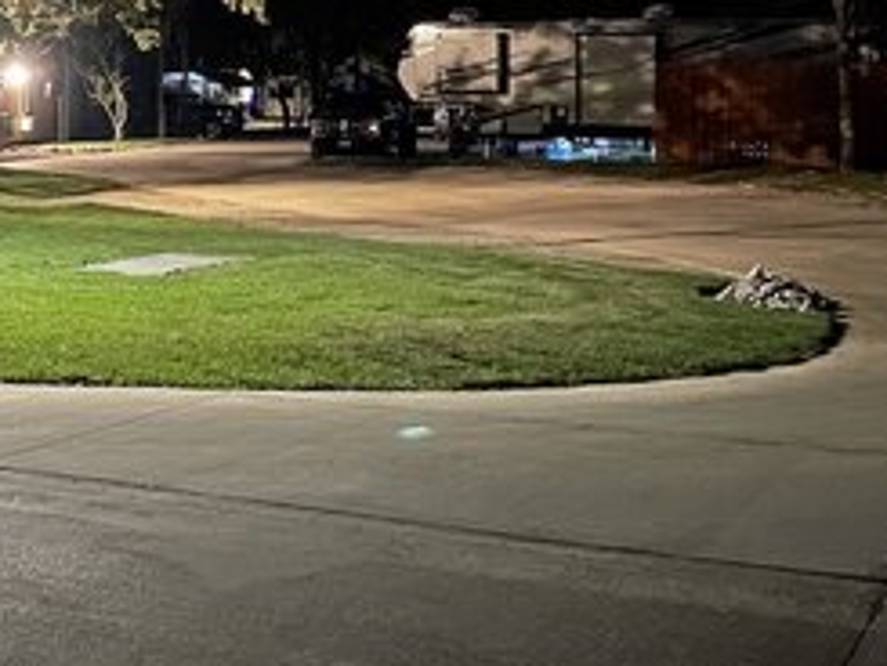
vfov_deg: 21.2
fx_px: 1743
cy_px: 83
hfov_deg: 27.1
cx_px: 14
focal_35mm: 68
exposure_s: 1/7
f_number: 1.6
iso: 1000
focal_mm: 4.2
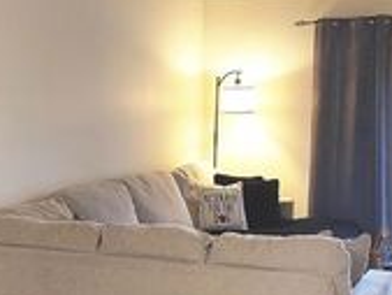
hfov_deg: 27.4
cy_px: 206
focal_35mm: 71
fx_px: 805
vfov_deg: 20.6
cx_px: 193
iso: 320
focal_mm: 4.6
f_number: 1.8
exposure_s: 1/60
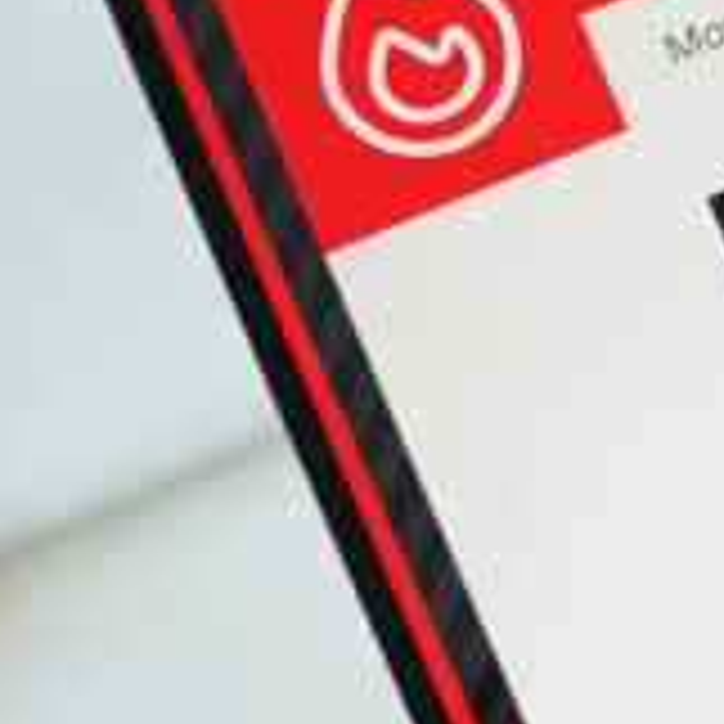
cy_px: 182
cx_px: 2046
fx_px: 4733
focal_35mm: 200
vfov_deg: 8.7
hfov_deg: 7.8
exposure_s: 1/160
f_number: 4
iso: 320
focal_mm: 25
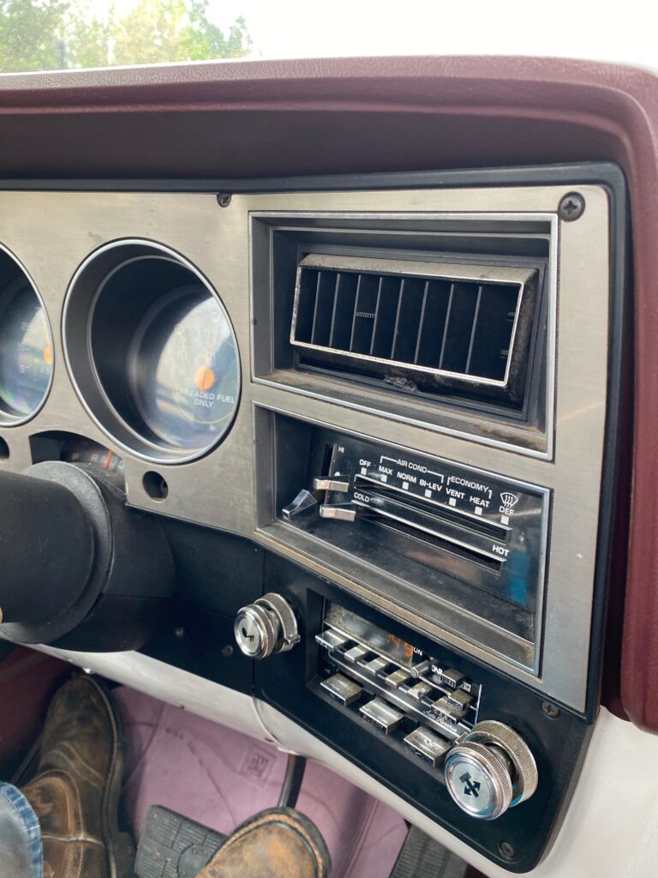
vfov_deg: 67.3
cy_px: 439
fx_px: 659
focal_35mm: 26
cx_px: 329
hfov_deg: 53.1
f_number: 1.8
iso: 125
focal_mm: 4.25
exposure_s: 1/121
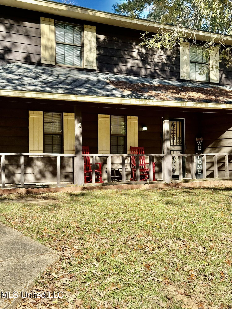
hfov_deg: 30.3
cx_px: 116
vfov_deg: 39.7
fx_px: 429
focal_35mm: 48
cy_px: 154
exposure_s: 1/1524
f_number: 1.78
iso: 64
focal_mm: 6.76
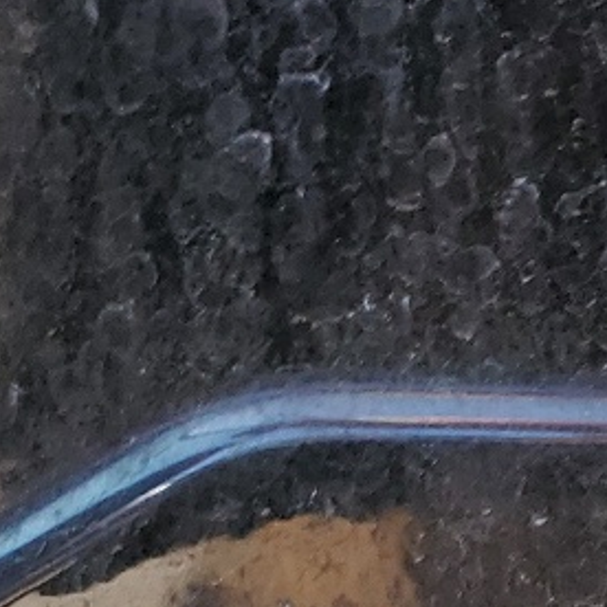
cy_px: 1229
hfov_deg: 12.0
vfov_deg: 11.7
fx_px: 2639
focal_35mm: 133
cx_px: 1119
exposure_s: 1/196
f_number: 1.5
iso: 50
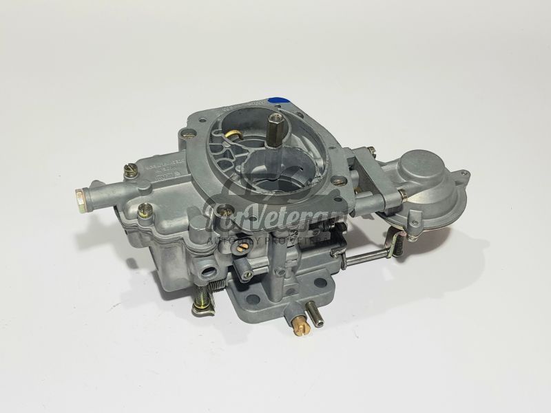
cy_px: 206
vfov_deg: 53.1
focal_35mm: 26
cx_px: 276
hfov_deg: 67.3
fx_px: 414
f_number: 1.7
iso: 40
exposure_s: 1/179
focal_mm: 4.2
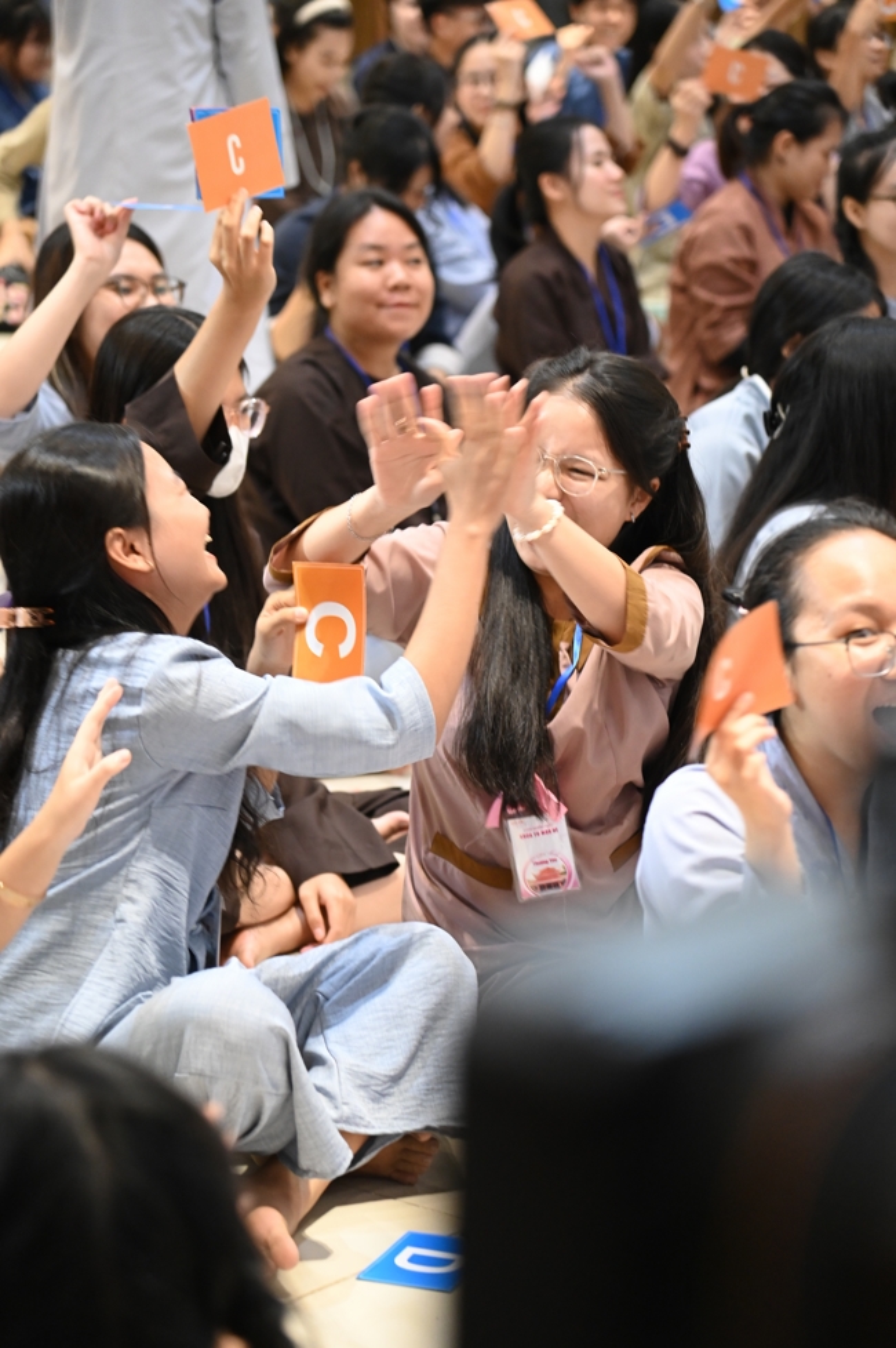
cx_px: 448
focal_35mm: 120
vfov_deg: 17.1
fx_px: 4486
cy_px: 674
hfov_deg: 11.4
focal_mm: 120
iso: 4000
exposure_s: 1/125
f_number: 4
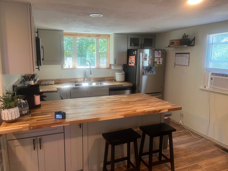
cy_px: 86
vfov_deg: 53.1
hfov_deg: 67.3
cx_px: 114
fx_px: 171
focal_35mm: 26
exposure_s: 1/60
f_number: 1.6
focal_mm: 5.1
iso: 100
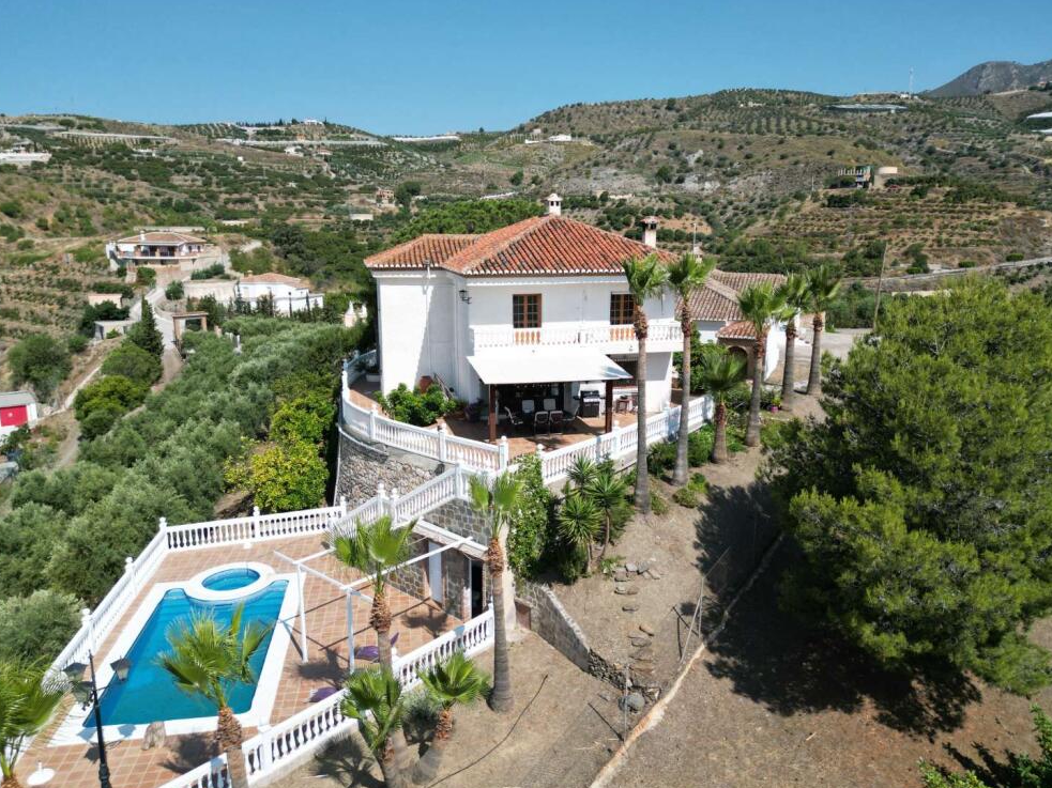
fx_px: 760
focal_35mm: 25
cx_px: 532
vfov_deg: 54.9
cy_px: 390
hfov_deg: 69.4
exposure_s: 1/5000
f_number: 1.7
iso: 200
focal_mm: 6.72
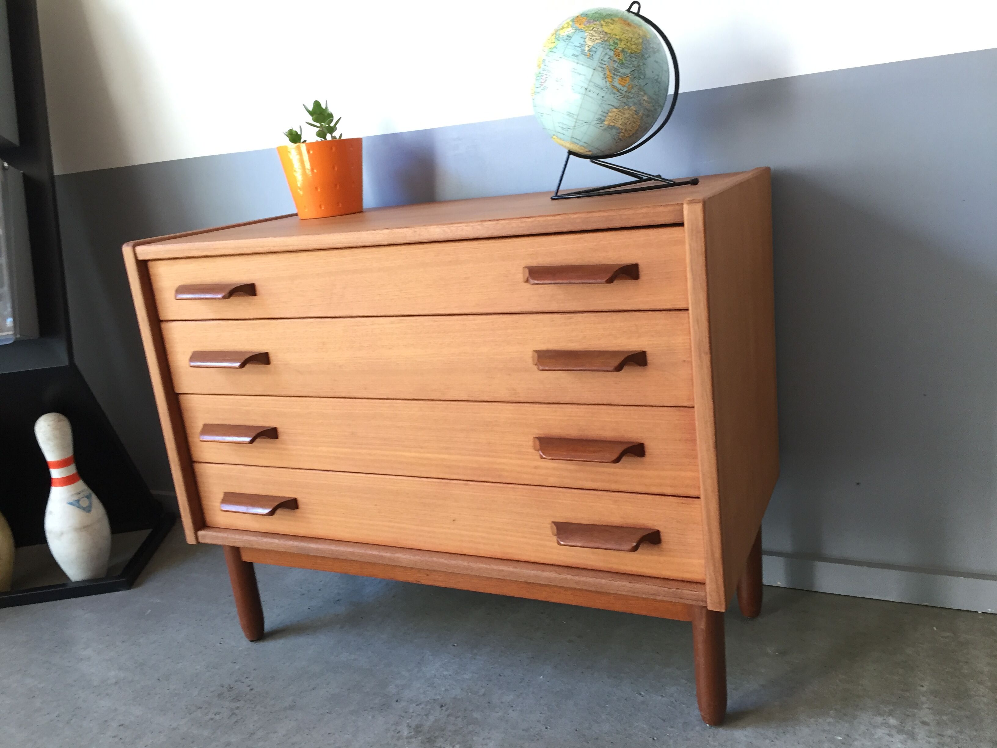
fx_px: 835
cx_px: 498
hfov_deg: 61.7
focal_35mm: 29
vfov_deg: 48.2
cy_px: 374
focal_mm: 4.15
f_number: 2.2
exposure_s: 1/33
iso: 160
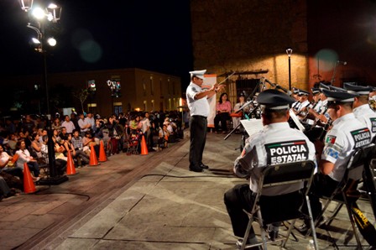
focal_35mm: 33
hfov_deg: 57.3
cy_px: 125
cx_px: 188
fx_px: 344
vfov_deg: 39.9
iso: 3200
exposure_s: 1/100
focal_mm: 22
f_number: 3.8
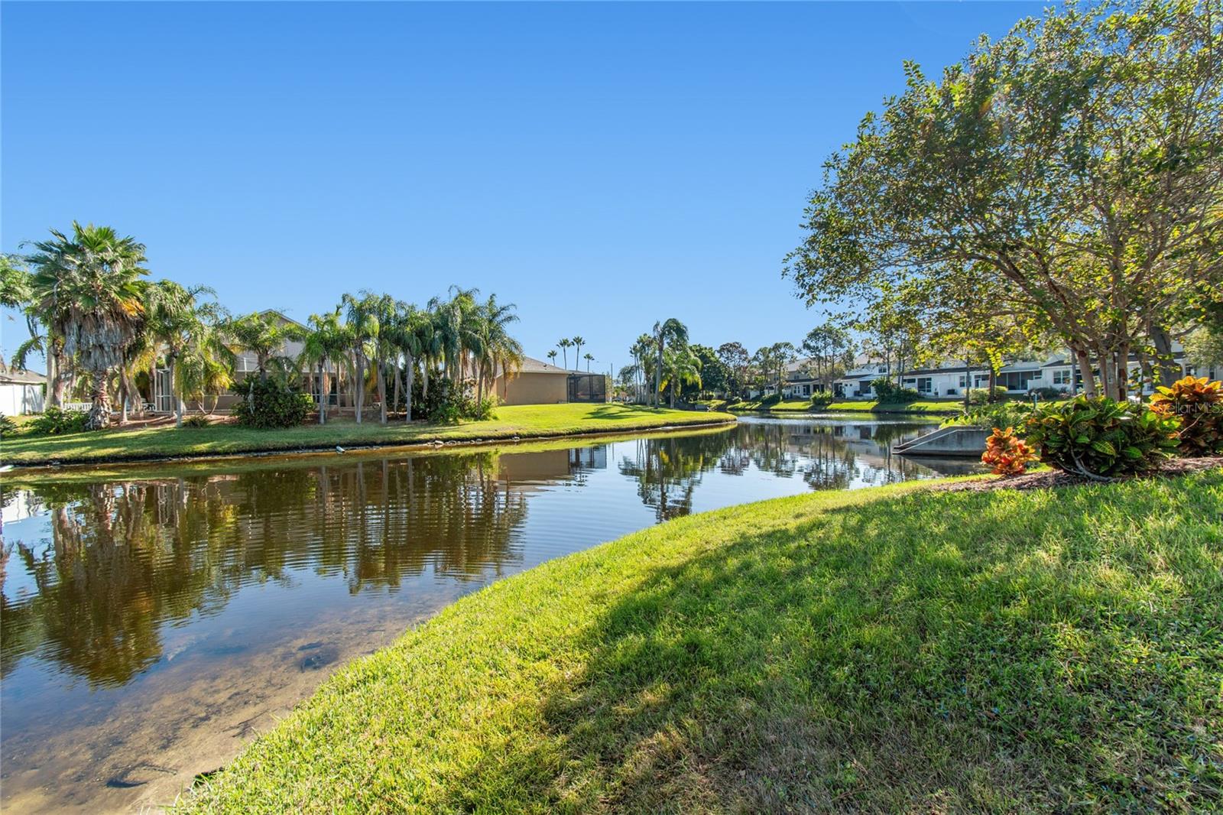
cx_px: 612
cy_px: 408
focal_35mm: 15
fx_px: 509
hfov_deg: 100.4
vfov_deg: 77.3
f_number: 7.1
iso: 100
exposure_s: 1/160
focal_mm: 10
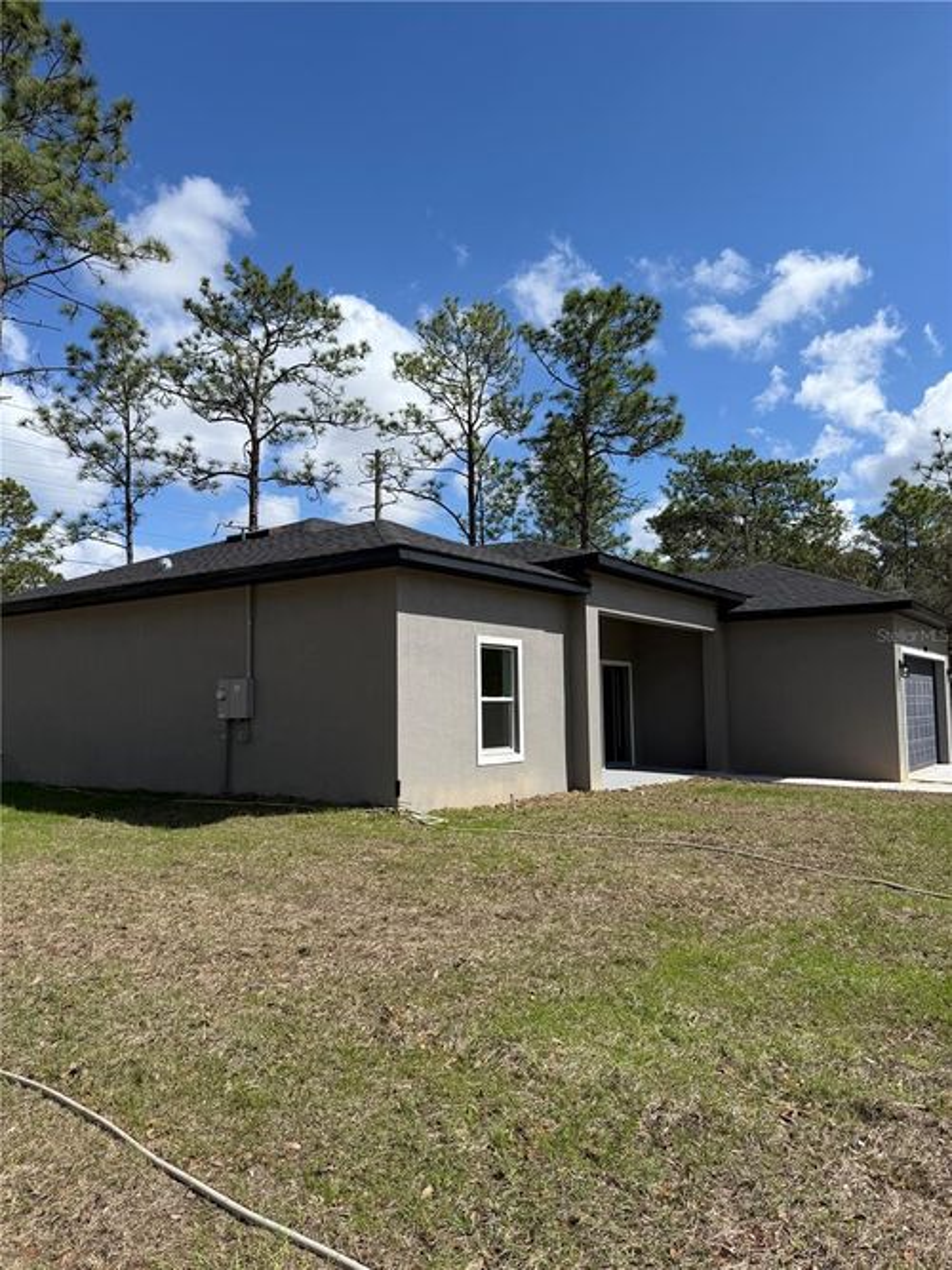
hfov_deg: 56.8
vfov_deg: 71.6
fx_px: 880
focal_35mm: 24
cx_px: 476
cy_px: 635
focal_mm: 6.76
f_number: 1.78
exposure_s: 1/5319
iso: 80
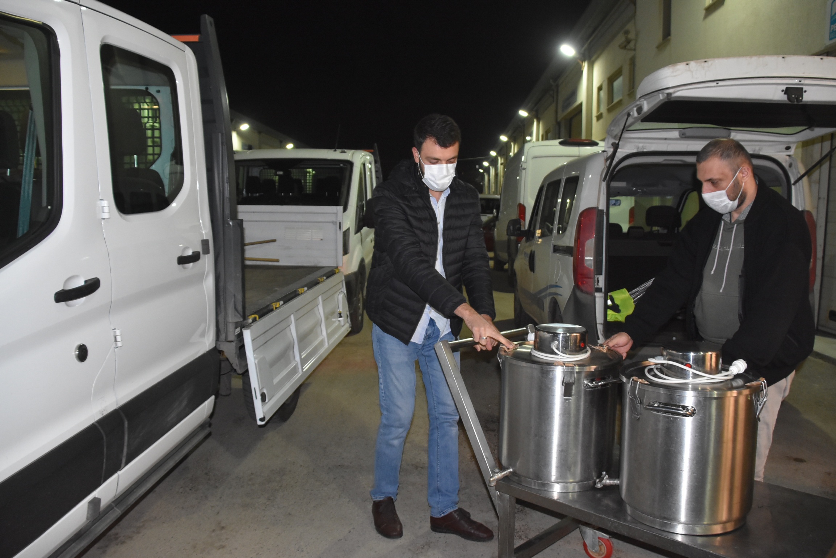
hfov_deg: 65.4
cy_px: 278
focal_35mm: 28
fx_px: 651
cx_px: 422
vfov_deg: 46.5
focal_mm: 18
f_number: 3.5
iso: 2200
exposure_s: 1/60
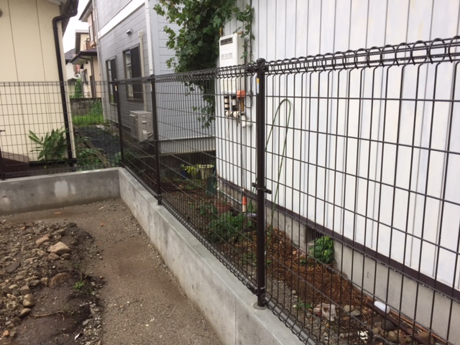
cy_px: 172
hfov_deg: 61.7
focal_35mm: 29
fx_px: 385
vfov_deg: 48.2
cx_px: 230
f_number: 2.2
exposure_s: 1/120
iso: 50
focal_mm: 4.15
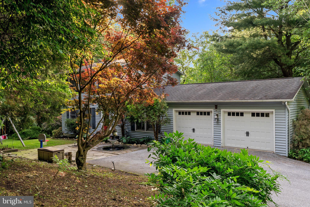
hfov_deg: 63.6
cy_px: 104
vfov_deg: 45.0
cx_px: 155
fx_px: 250
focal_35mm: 29
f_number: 11
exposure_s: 1/50
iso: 800
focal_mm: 29
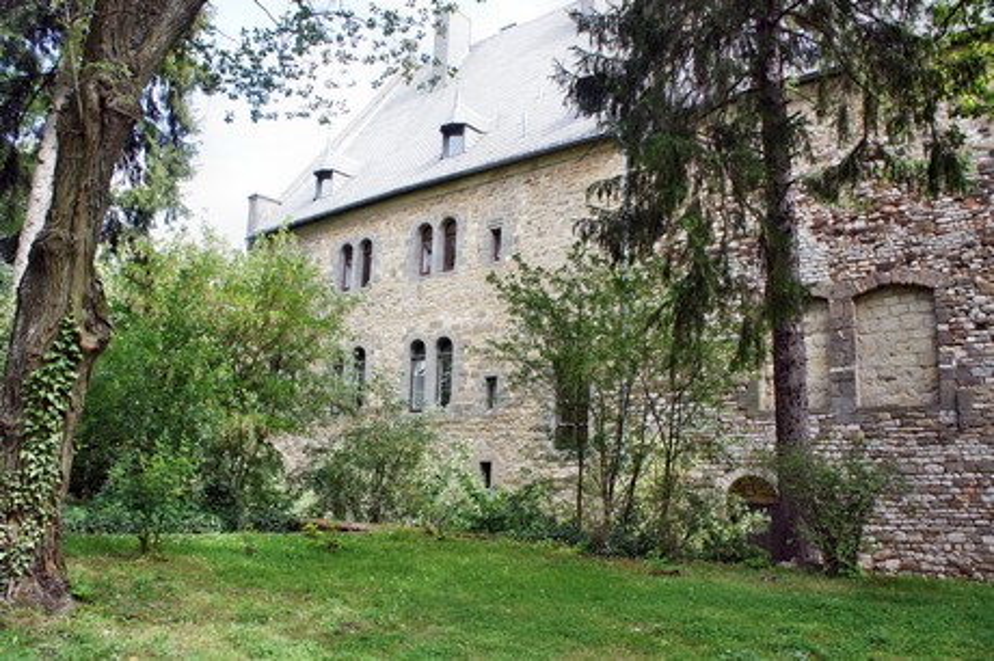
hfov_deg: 67.4
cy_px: 330
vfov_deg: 47.9
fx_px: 745
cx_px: 497
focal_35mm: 27
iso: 200
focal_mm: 18
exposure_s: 1/80
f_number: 6.3
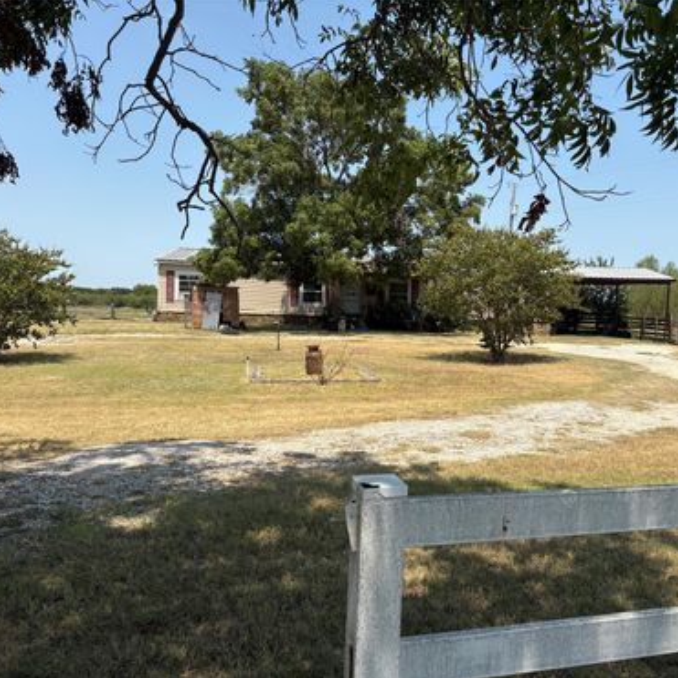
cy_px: 341
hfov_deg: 52.1
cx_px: 417
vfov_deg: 52.5
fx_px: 687
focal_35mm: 31
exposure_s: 1/3623
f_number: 1.6
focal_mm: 5.96
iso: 50
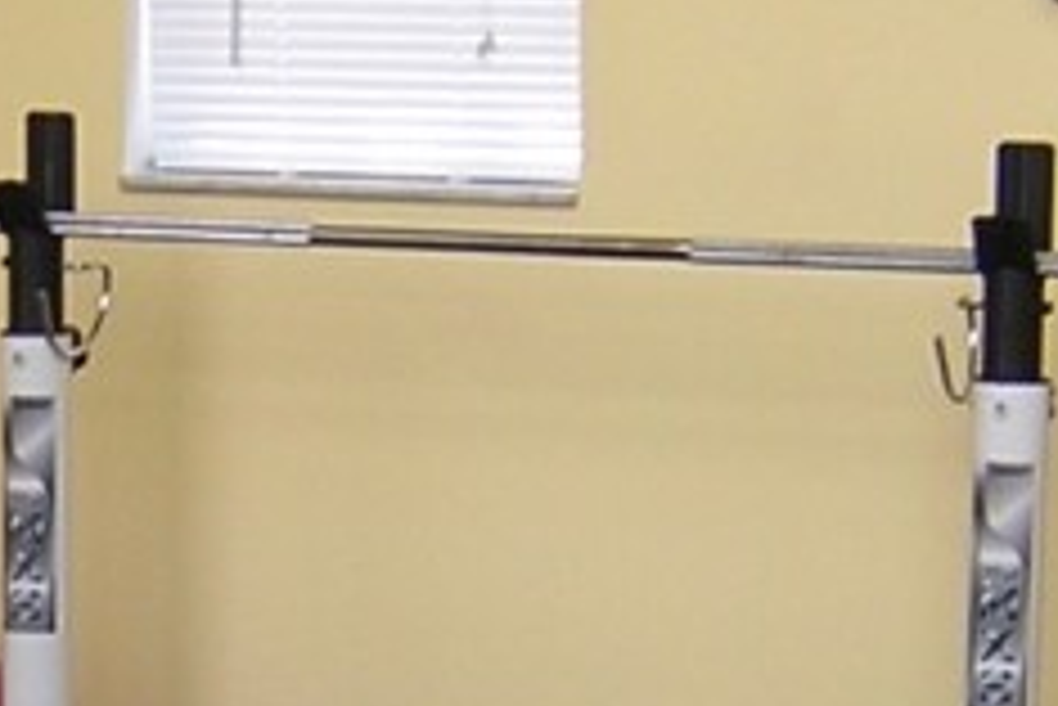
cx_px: 153
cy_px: 454
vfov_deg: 8.4
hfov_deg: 12.5
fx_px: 4793
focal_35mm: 163
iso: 100
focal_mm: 4.7
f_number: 2.6
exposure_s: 1/50.8
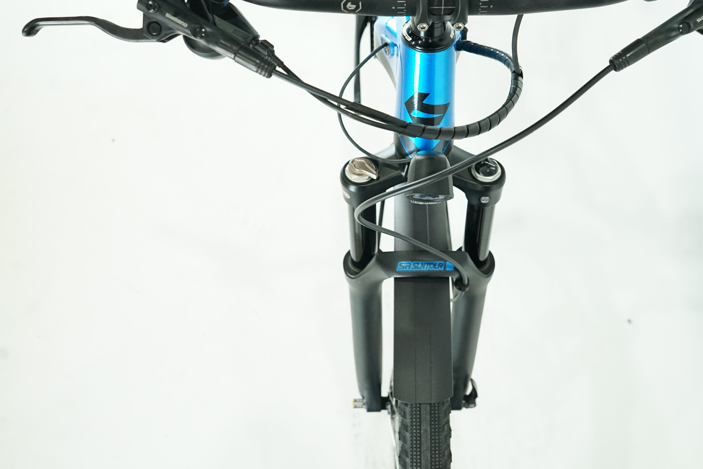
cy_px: 162
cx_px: 431
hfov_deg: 48.1
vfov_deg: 33.2
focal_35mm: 40
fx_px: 781
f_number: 5.6
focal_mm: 30
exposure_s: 1/200
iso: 3200
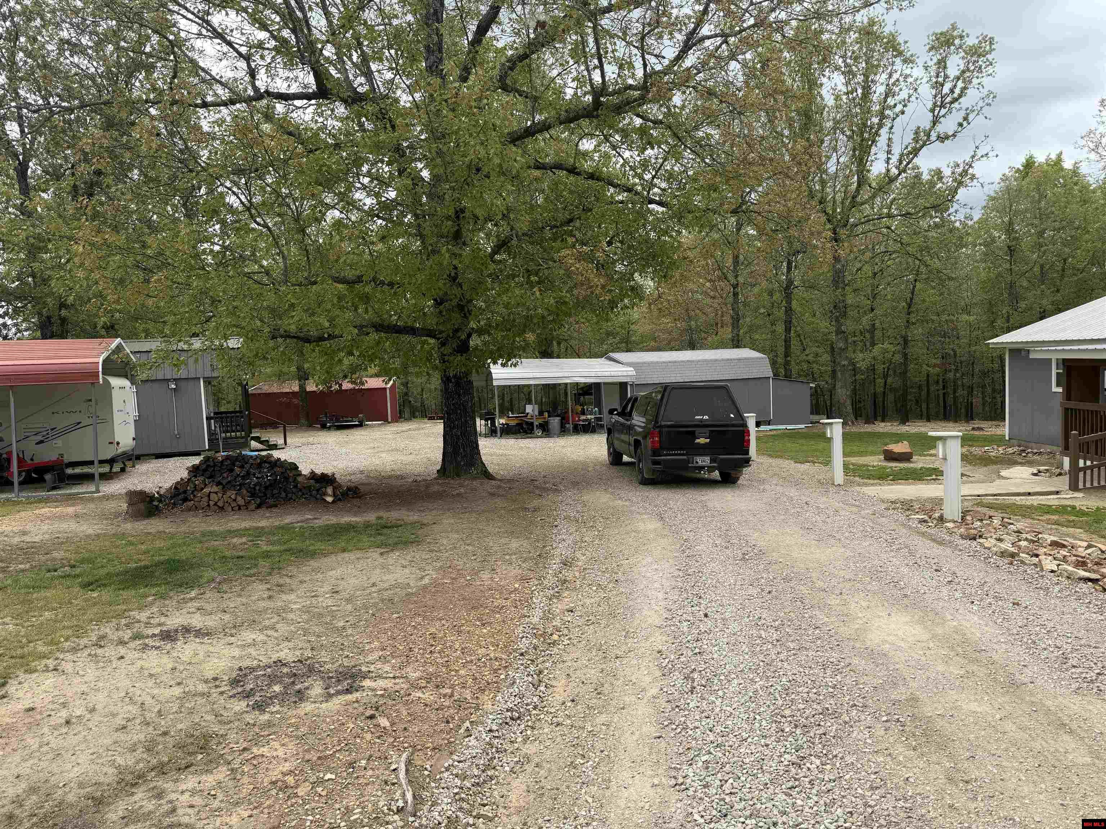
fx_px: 767
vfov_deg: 56.8
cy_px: 414
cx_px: 553
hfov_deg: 71.6
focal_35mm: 24
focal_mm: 6.76
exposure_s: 1/2907
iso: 80
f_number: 1.78
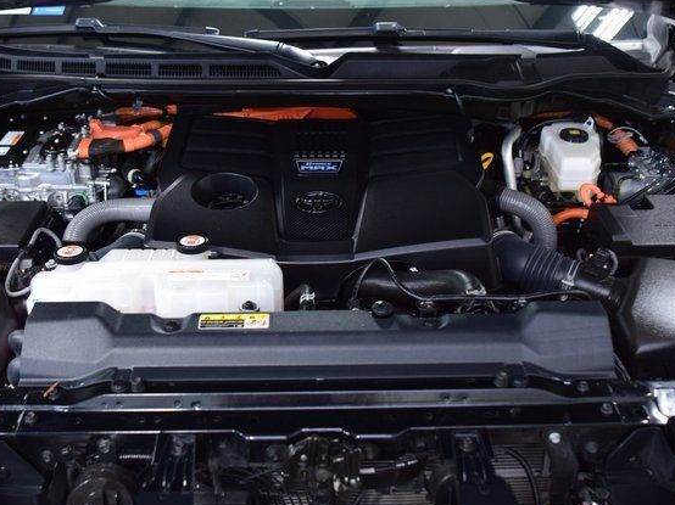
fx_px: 780
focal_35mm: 40
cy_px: 256
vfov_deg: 35.9
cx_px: 319
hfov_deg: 46.8
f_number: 3.2
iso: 1600
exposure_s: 1/60
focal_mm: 24
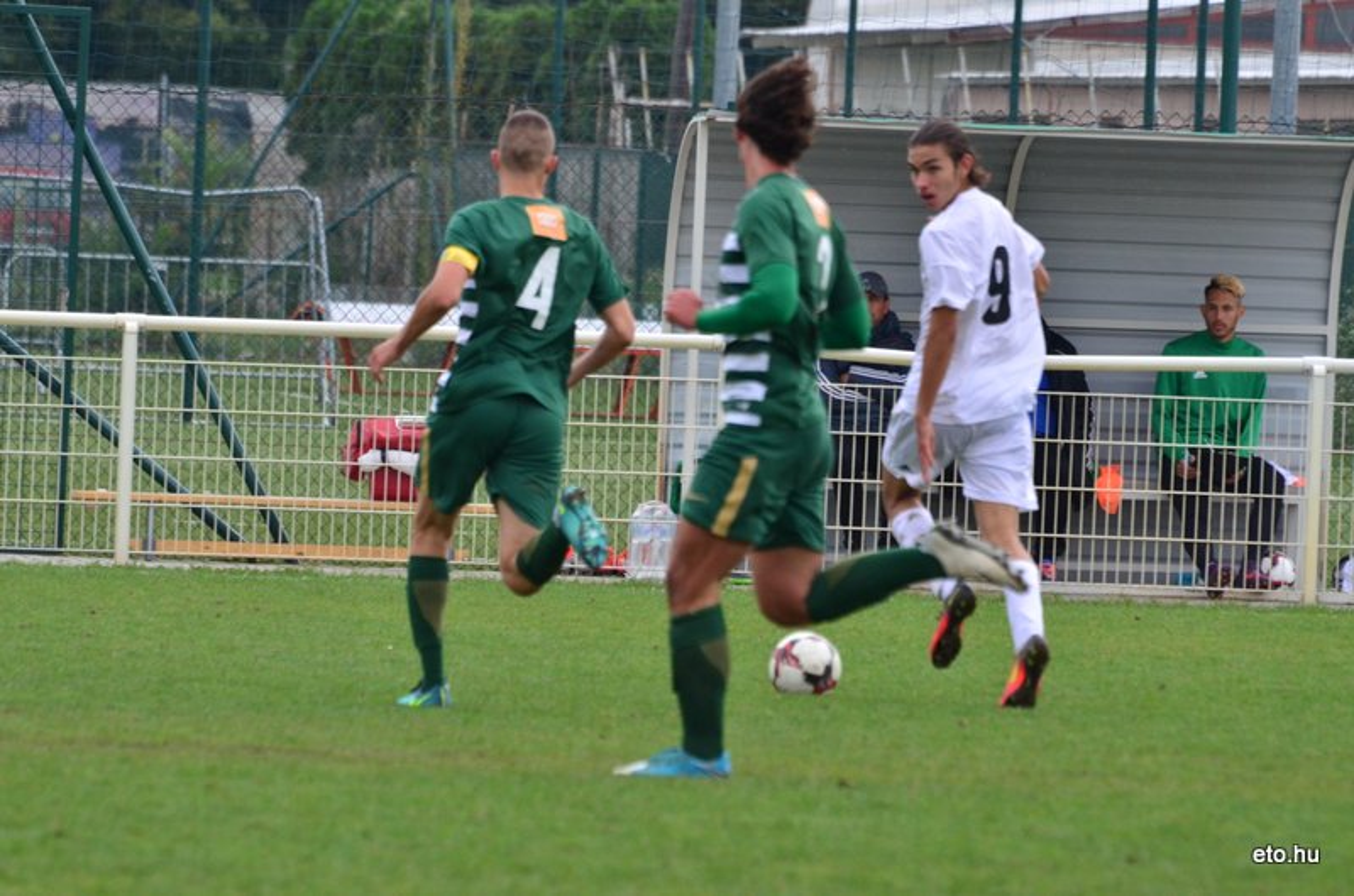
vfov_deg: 3.0
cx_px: 677
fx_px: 16891
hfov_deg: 4.6
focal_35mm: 450
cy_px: 448
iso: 1000
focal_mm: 300
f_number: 7.1
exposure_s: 1/1000
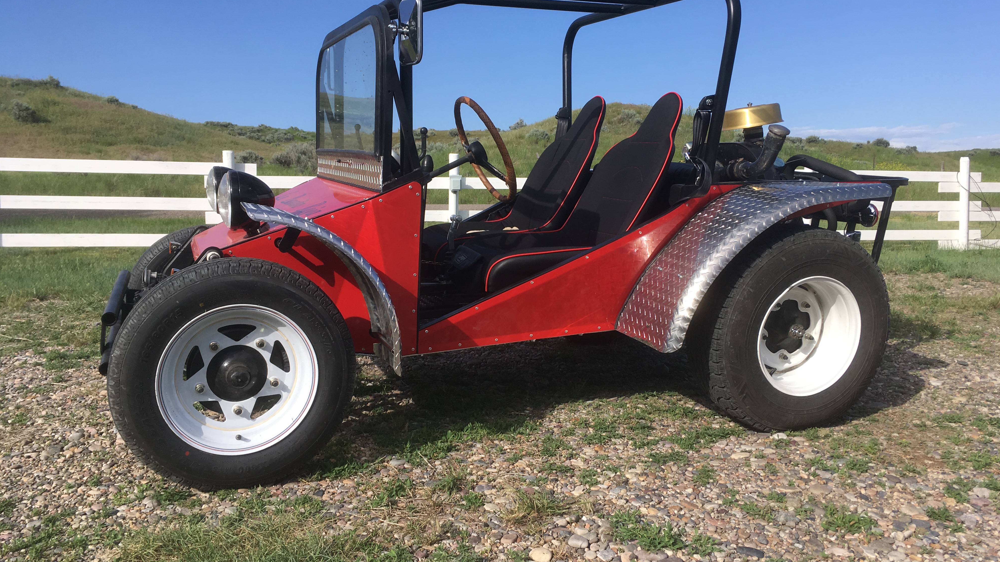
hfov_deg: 61.0
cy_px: 260
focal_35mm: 32
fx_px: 848
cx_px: 501
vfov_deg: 36.7
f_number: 2.2
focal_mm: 4.15
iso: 25
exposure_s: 1/1221
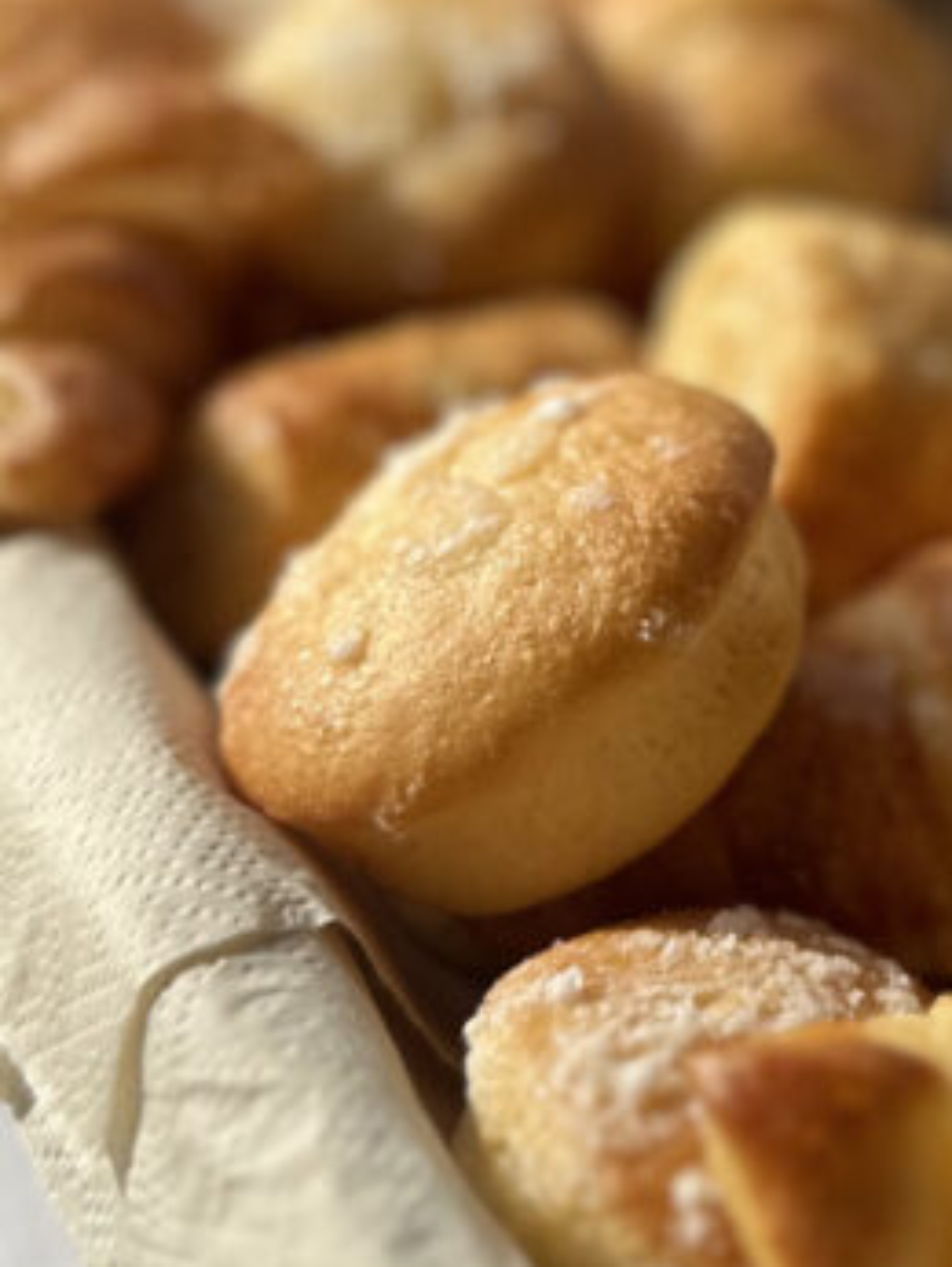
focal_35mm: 71
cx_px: 937
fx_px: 2600
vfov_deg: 26.6
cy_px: 172
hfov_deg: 20.1
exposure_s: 1/4184
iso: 80
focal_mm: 6.86
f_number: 1.78
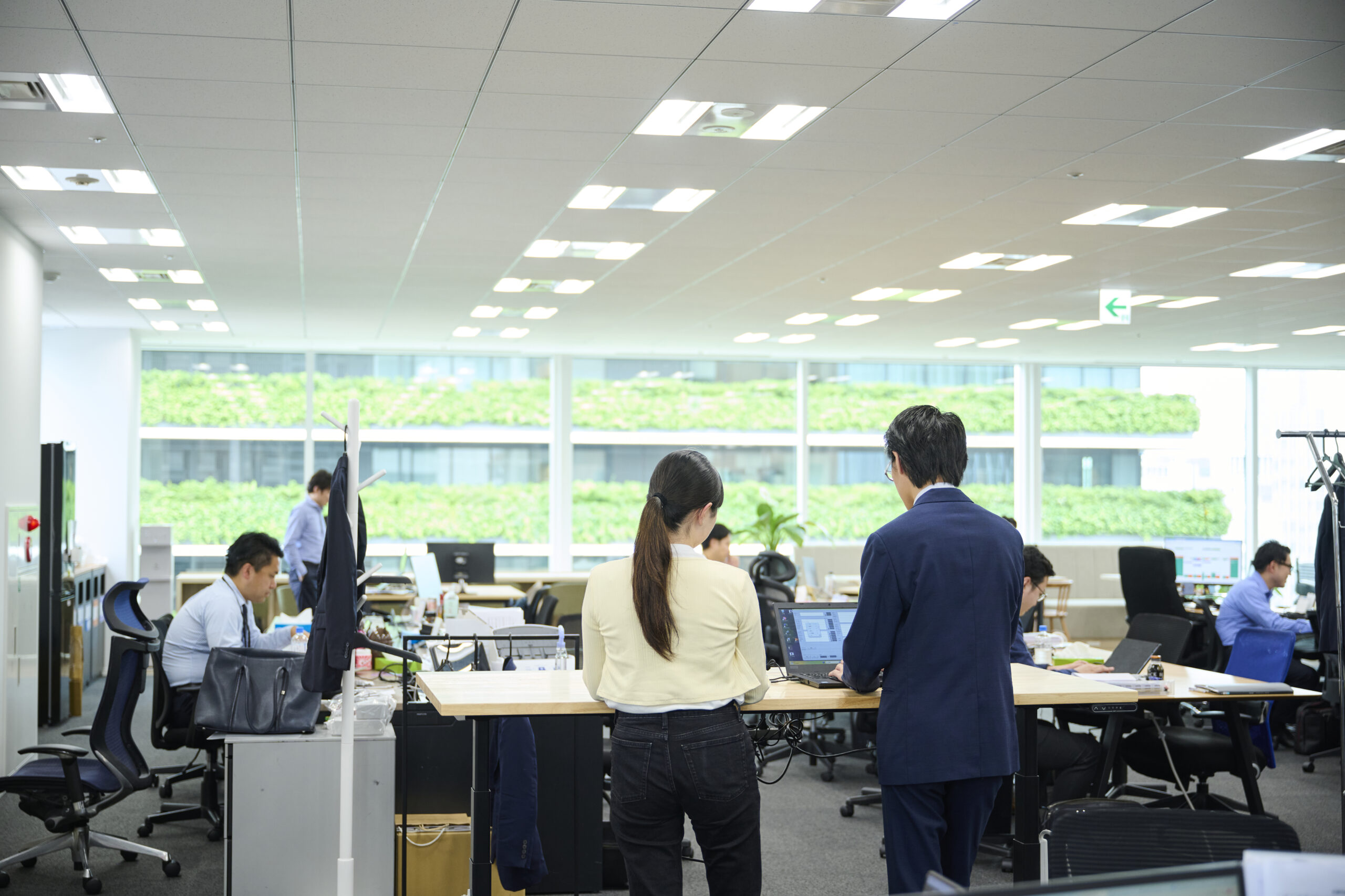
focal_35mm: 48
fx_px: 1793
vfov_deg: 28.1
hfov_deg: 41.1
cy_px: 448
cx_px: 672
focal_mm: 48
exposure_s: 1/125
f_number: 2.8
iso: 640
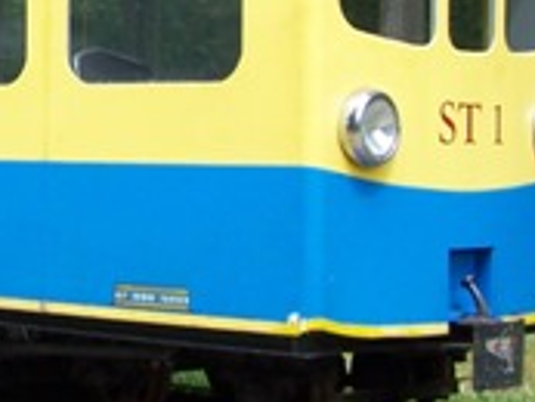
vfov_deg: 11.6
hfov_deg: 15.4
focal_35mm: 126
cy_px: -57
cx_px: 36
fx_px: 1949
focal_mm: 6.3
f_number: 2.8
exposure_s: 1/180
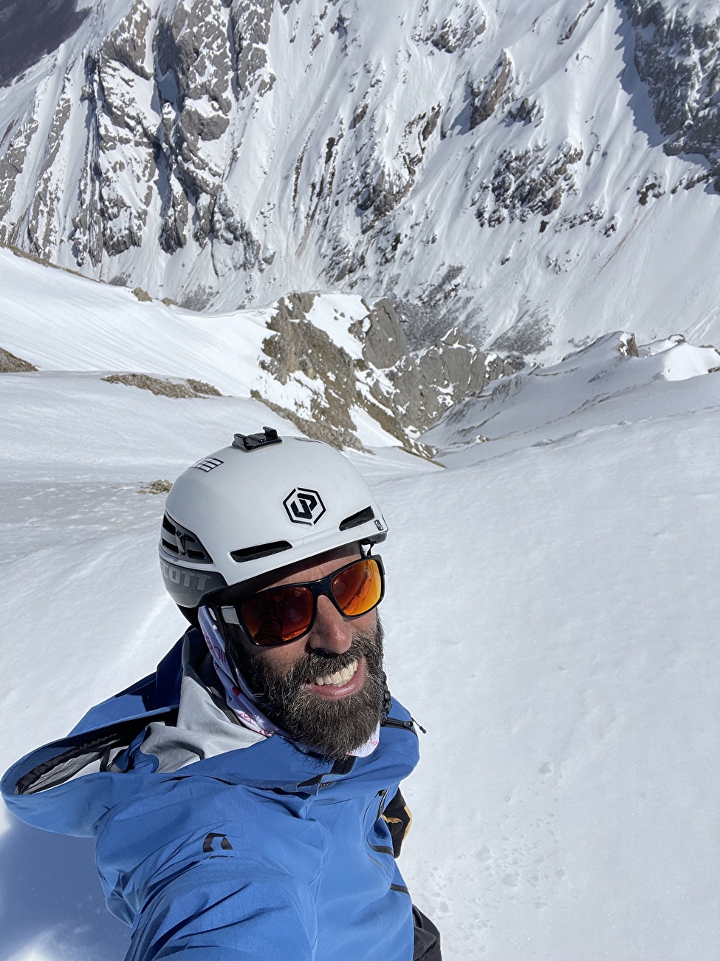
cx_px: 360
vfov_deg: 73.9
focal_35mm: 23
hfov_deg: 58.9
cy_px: 480
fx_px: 638
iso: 25
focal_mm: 2.71
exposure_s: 1/3571
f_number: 2.2
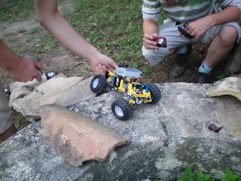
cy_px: 90
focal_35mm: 38
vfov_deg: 37.7
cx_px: 120
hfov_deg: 49.0
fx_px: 265
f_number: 3.1
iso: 200
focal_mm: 6.3
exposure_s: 1/60
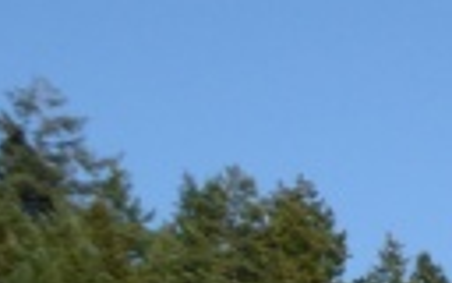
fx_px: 4311
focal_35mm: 350
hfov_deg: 5.7
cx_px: 1144
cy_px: 881
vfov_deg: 3.6
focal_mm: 9
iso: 100
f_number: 4.1
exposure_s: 1/800
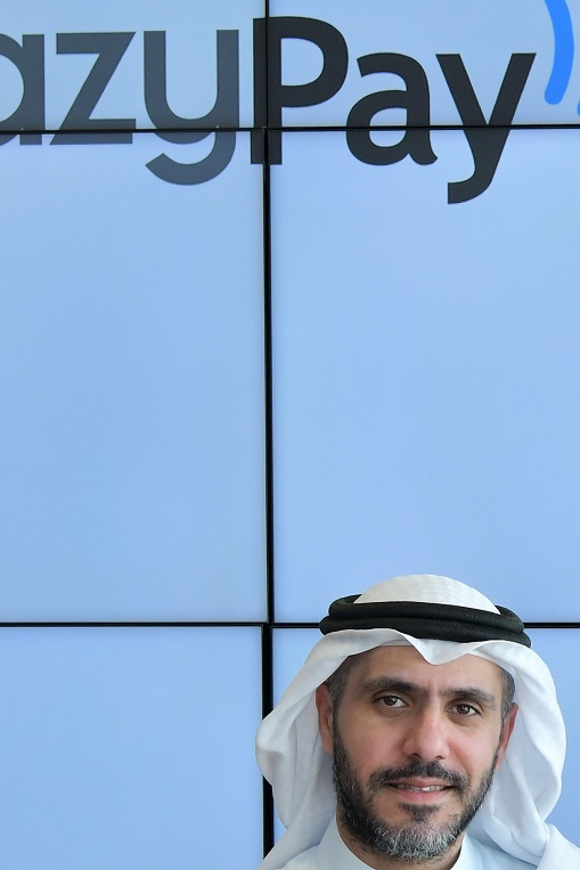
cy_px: 717
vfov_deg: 15.4
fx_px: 3188
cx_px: 889
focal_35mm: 132
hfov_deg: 10.0
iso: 800
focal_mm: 42
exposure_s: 1/160
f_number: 8
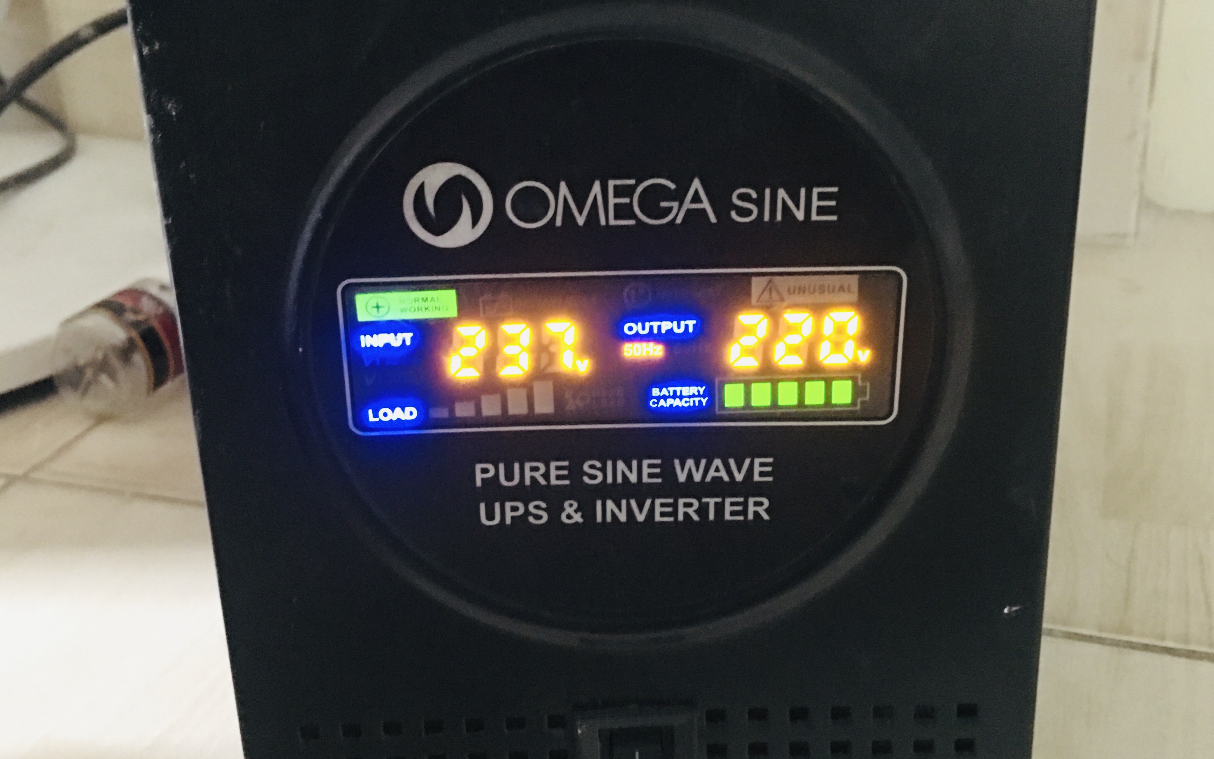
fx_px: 1390
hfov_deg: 47.2
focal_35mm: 42
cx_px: 610
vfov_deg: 30.5
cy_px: 386
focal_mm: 4.15
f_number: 2.2
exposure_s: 1/4
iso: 250
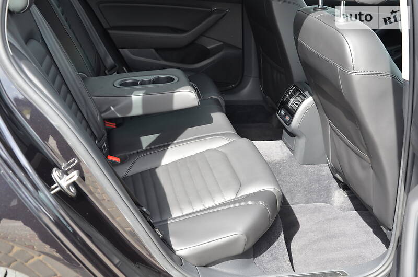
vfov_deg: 29.7
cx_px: 209
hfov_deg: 43.7
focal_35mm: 45
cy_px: 138
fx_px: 521
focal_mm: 30
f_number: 5.6
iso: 360
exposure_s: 1/125
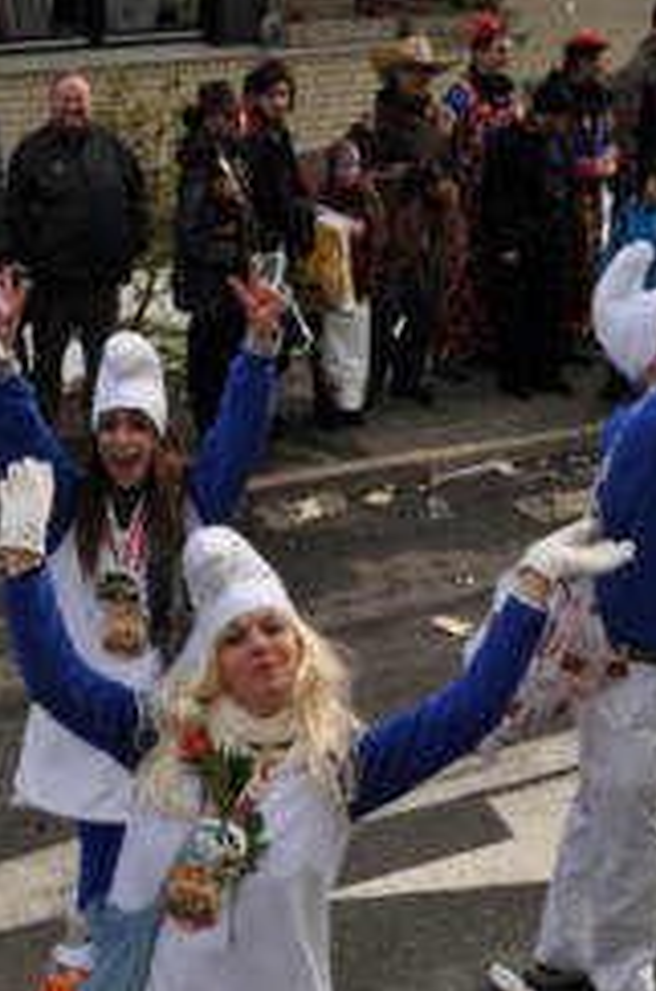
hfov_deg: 21.7
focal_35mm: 62
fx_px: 1697
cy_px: 583
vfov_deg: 32.5
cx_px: 175
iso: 200
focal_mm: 25
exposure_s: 1/200
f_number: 10
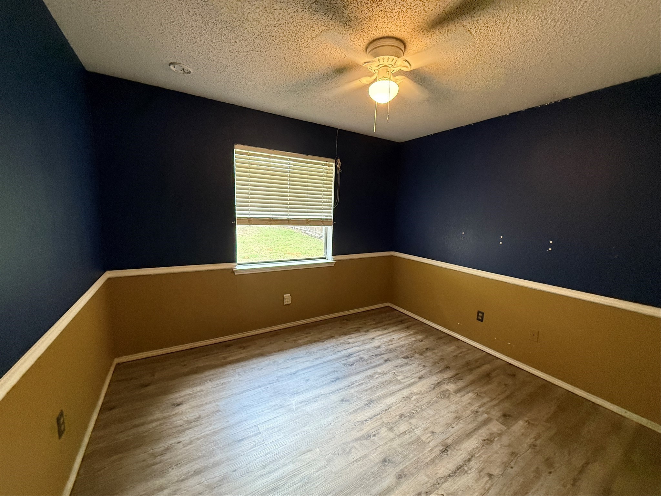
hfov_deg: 102.1
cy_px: 248
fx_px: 267
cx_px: 330
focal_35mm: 14
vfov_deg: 85.7
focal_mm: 2.22
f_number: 2.2
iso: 500
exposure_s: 1/60
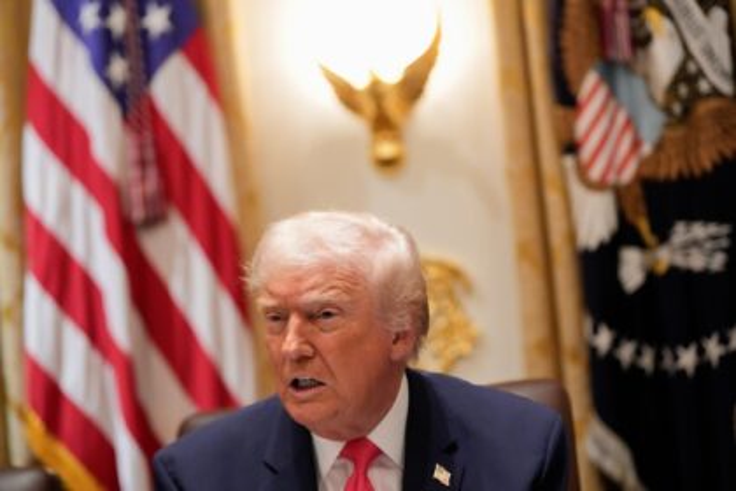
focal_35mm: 115
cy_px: 246
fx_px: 2351
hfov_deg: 17.8
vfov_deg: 11.9
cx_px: 368
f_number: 2.8
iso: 5000
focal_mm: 115
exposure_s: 1/500
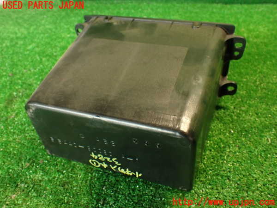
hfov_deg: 56.8
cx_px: 138
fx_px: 256
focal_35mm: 32
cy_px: 104
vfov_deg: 44.2
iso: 500
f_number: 2.4
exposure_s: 1/30
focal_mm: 5.79
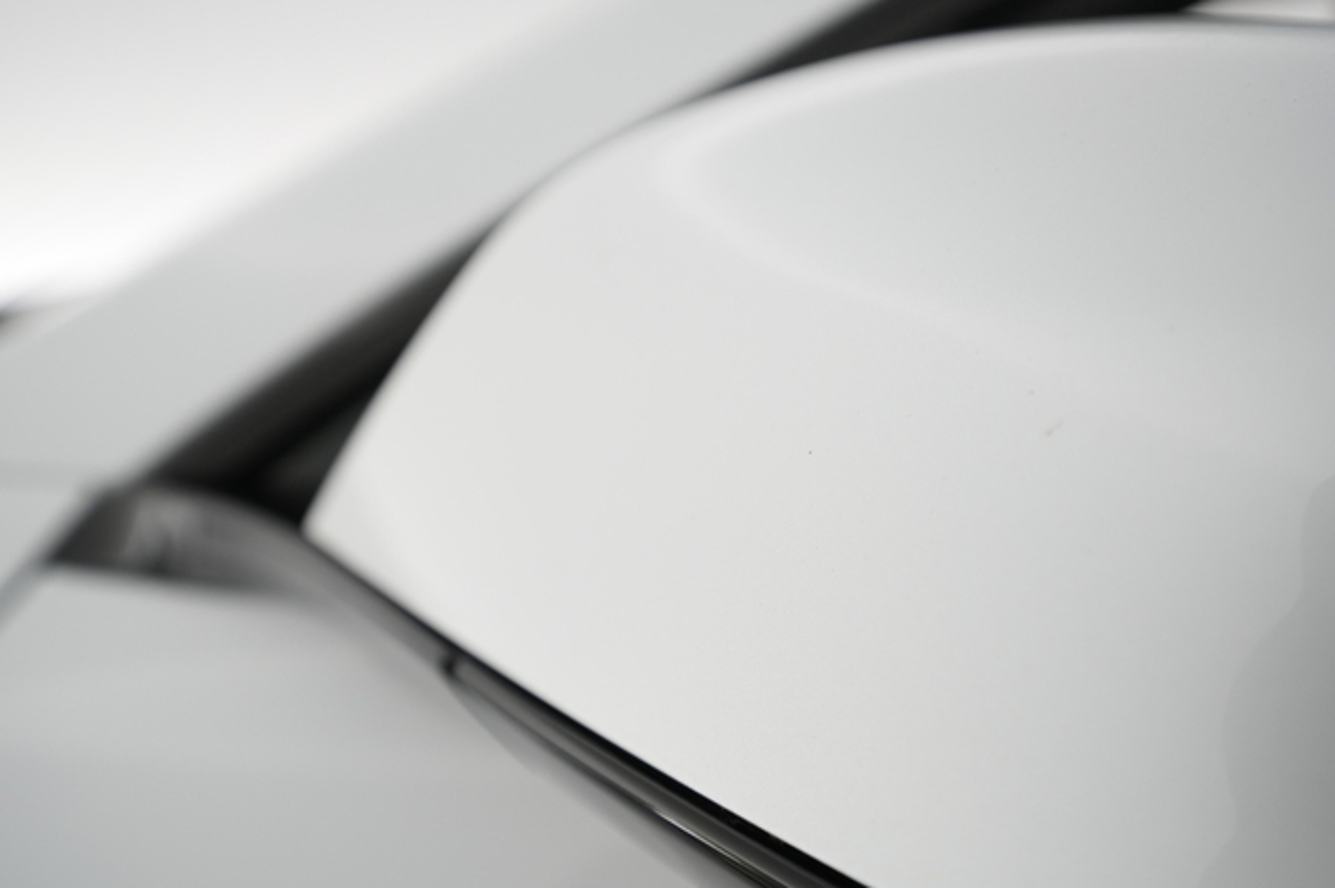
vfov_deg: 46.4
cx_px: 668
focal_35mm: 28
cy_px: 444
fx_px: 1038
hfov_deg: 65.5
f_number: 4.5
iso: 1600
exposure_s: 1/100
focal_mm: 28
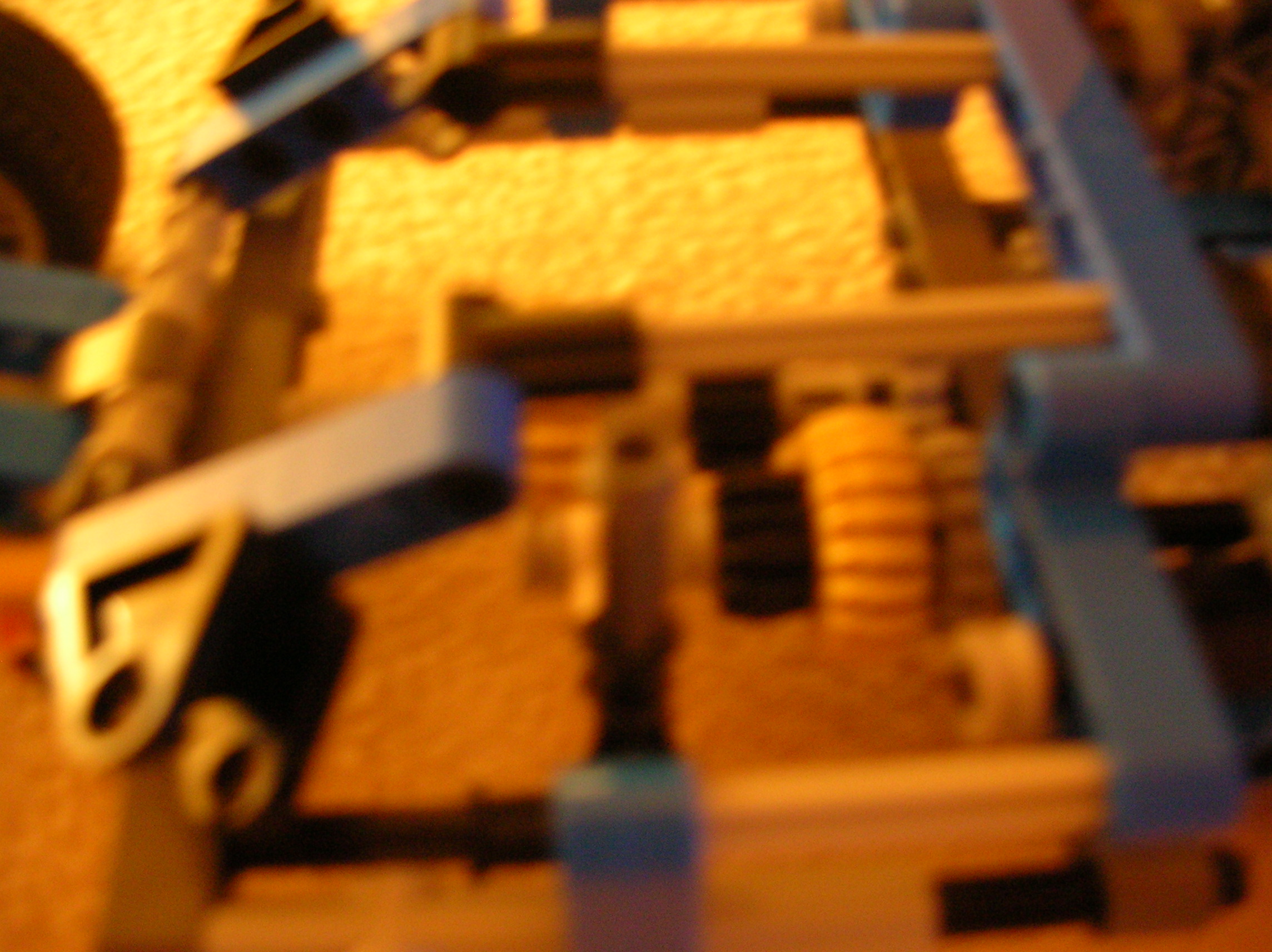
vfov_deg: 40.6
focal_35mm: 35
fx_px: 1285
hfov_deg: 52.7
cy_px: 476
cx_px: 636
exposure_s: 1/2.1
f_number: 2.8
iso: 200
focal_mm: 5.8
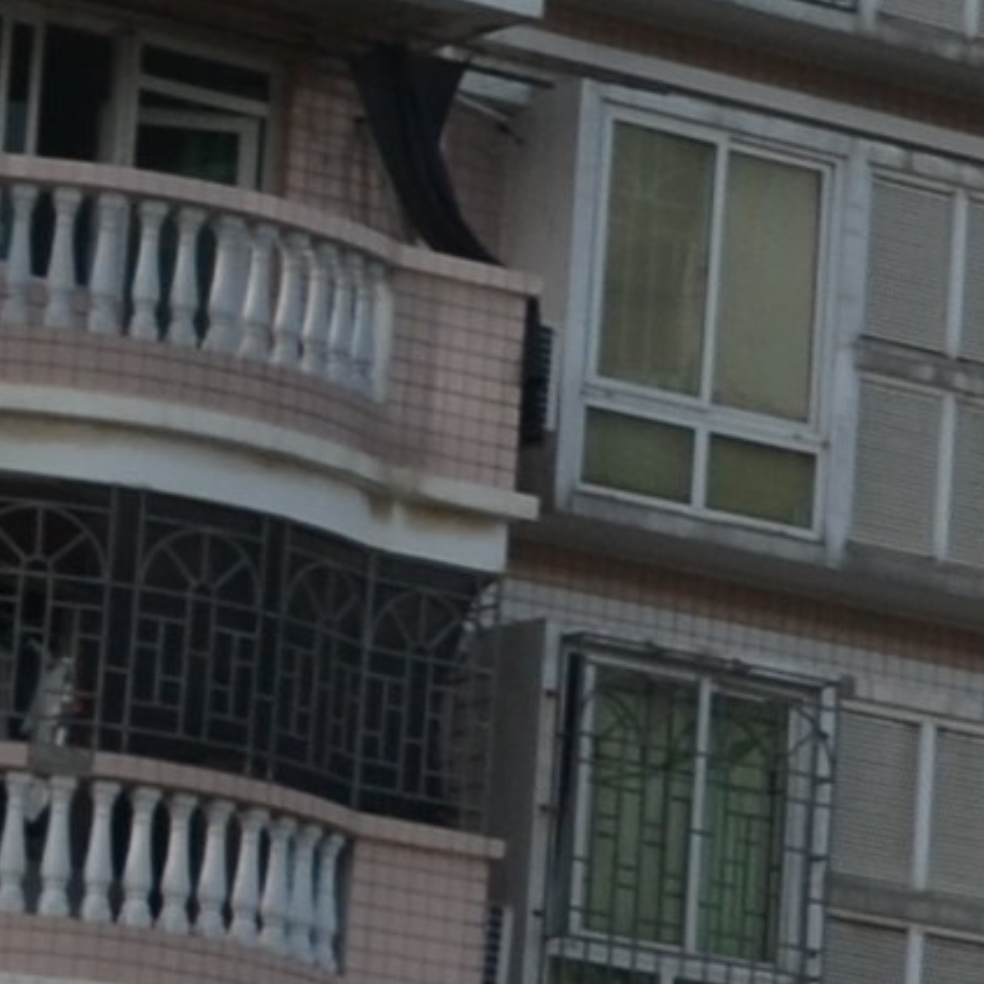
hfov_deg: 4.7
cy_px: 543
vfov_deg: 5.2
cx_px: 4090
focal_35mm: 334
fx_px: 10742
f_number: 8
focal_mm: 24
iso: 100
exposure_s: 1/200
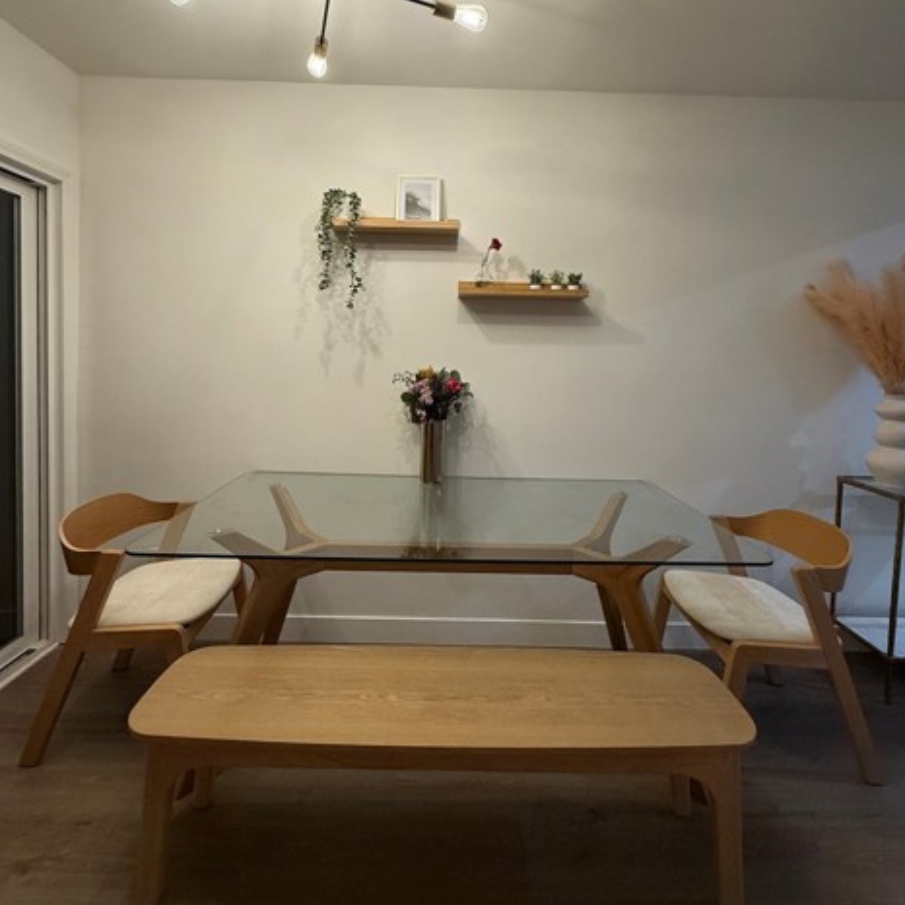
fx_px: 503
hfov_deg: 84.0
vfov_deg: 83.2
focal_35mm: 17
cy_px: 373
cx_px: 451
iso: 320
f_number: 2.2
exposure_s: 1/120
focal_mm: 2.22
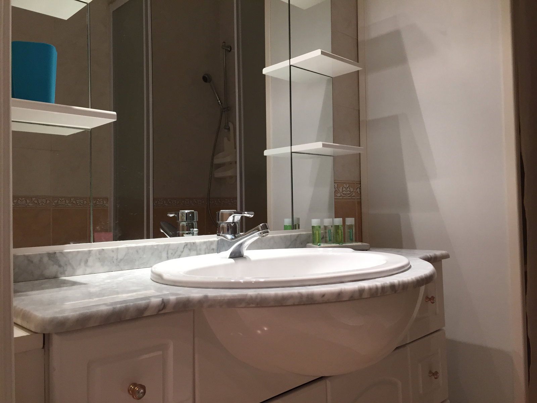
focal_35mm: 29
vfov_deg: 48.2
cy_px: 202
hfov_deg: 61.7
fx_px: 450
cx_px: 268
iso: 50
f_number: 2.2
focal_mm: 4.15
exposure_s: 1/33
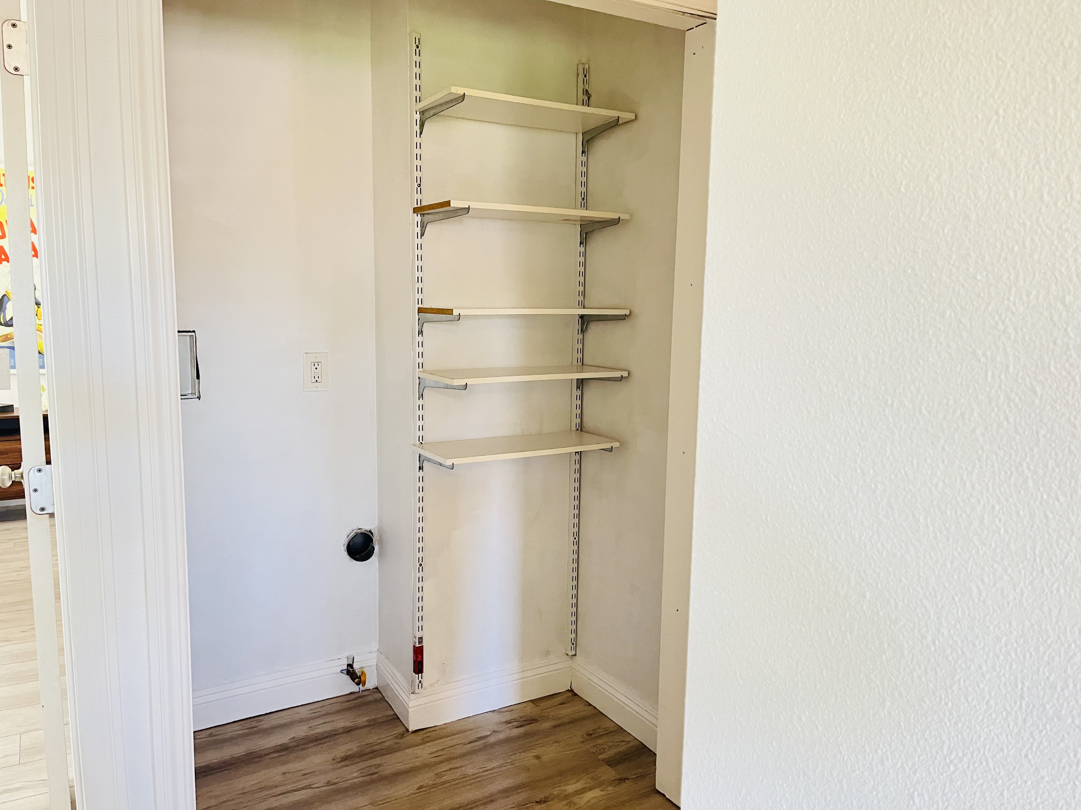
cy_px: 405
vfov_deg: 53.1
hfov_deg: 67.3
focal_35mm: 26
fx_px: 812
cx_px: 540
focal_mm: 5.1
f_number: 1.6
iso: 320
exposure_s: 1/60
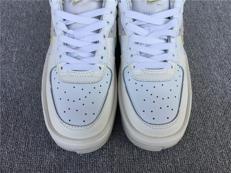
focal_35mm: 31
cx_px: 116
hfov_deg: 58.4
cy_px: 86
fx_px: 207
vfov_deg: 45.4
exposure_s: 1/309
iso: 25
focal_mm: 3.3
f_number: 2.4
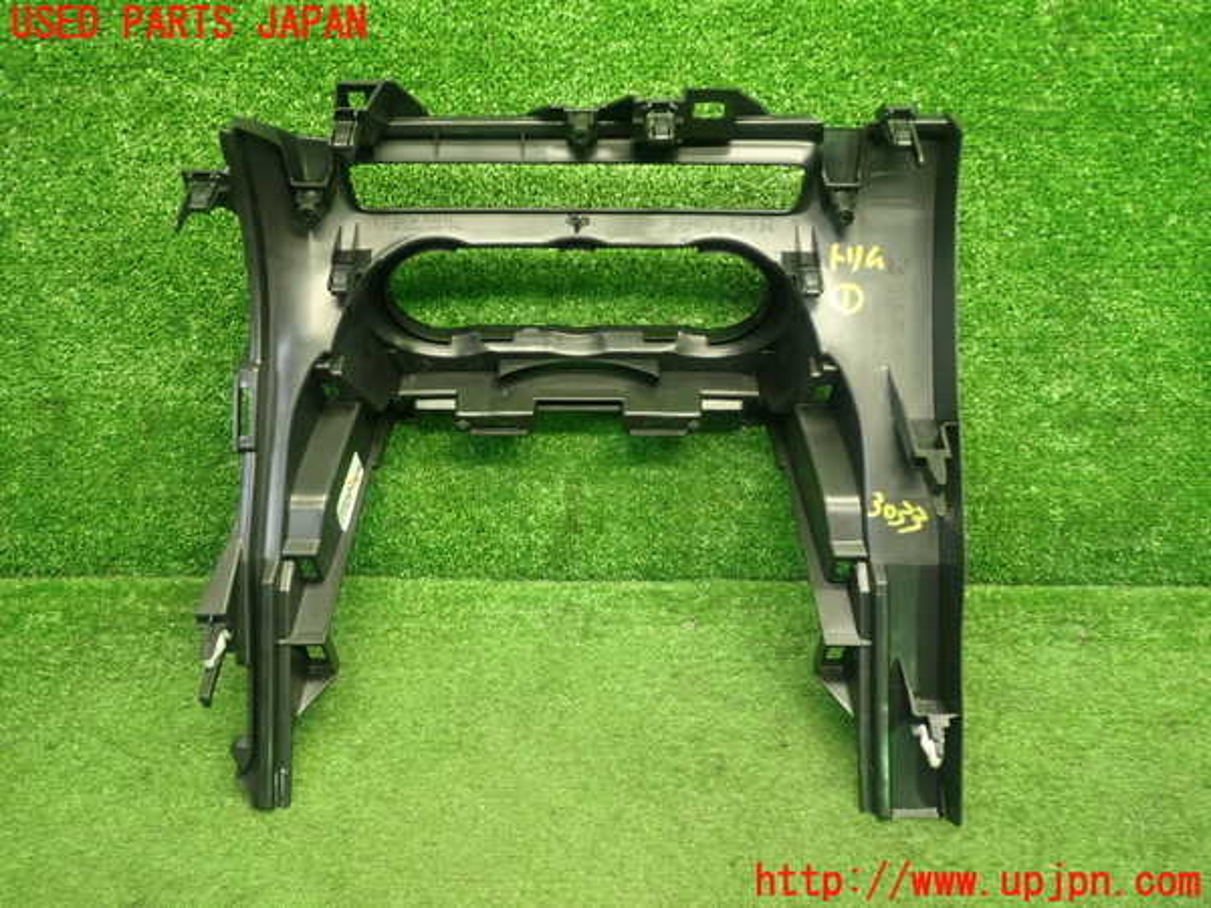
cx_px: 606
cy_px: 454
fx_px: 1050
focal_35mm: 30
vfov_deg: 46.8
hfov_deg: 60.0
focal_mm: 5.4
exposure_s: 1/30
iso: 320
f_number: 2.3
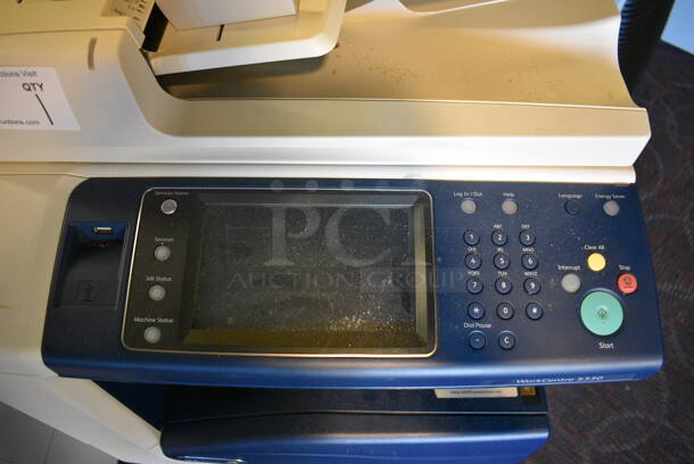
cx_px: 347
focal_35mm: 27
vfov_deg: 48.0
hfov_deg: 67.3
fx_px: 521
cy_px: 232
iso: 4000
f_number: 3.5
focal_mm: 18
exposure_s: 1/125
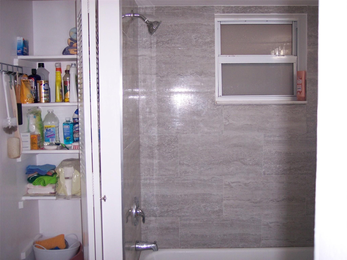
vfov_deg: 36.8
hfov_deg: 47.9
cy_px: 130
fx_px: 391
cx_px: 174
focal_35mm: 39
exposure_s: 1/60
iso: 140
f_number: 2.8
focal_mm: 8
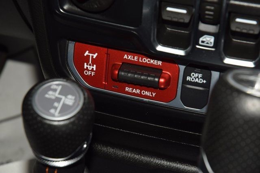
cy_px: 86
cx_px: 130
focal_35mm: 105
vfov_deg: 13.0
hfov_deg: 19.5
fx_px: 758
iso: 100
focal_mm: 70
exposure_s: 1/125
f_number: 8
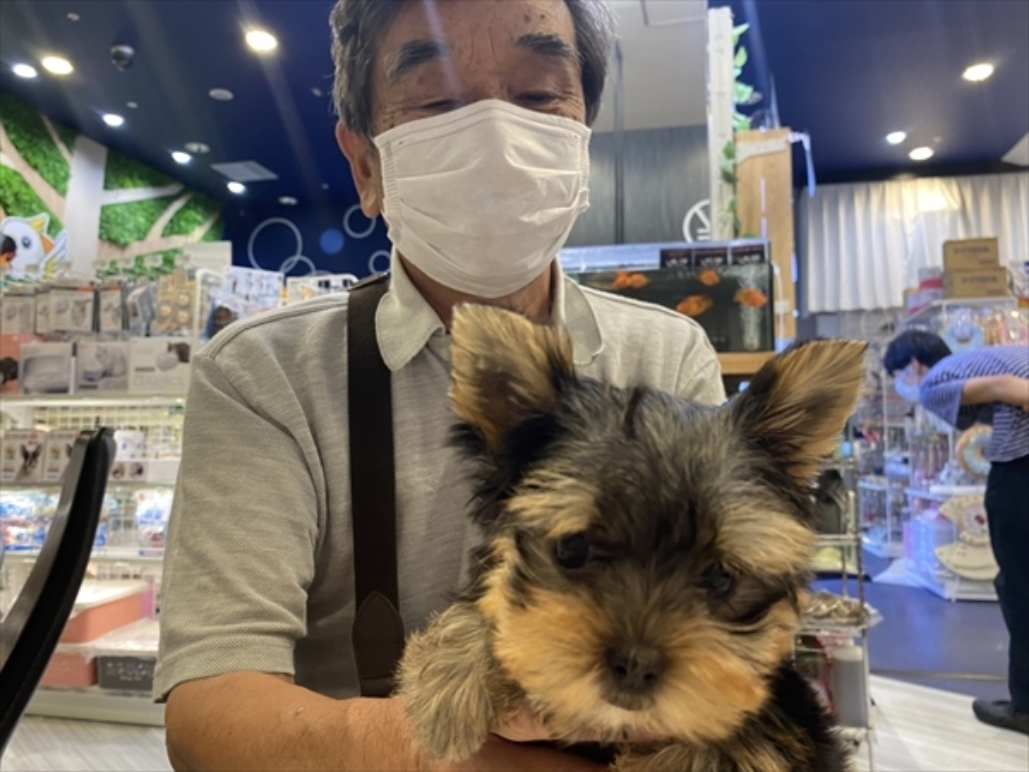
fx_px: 773
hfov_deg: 67.3
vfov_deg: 53.1
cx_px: 514
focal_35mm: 26
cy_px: 386
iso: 160
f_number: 1.8
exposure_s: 1/60
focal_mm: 4.25
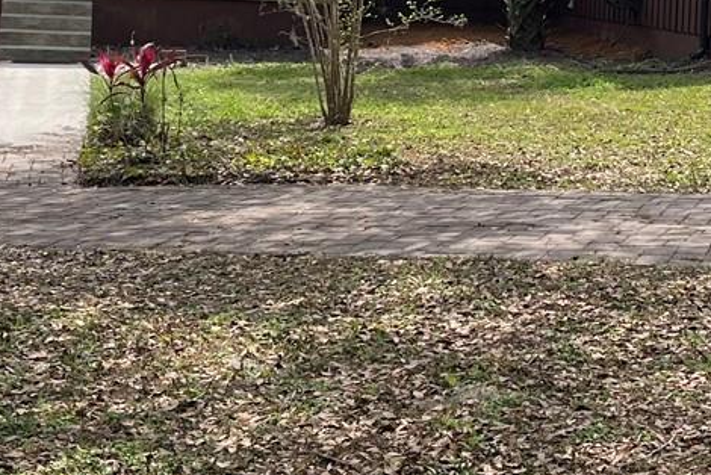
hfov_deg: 22.0
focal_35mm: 92
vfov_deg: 14.6
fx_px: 1818
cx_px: 498
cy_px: -23
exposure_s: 1/1212
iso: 50
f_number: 1.6
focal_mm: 5.1
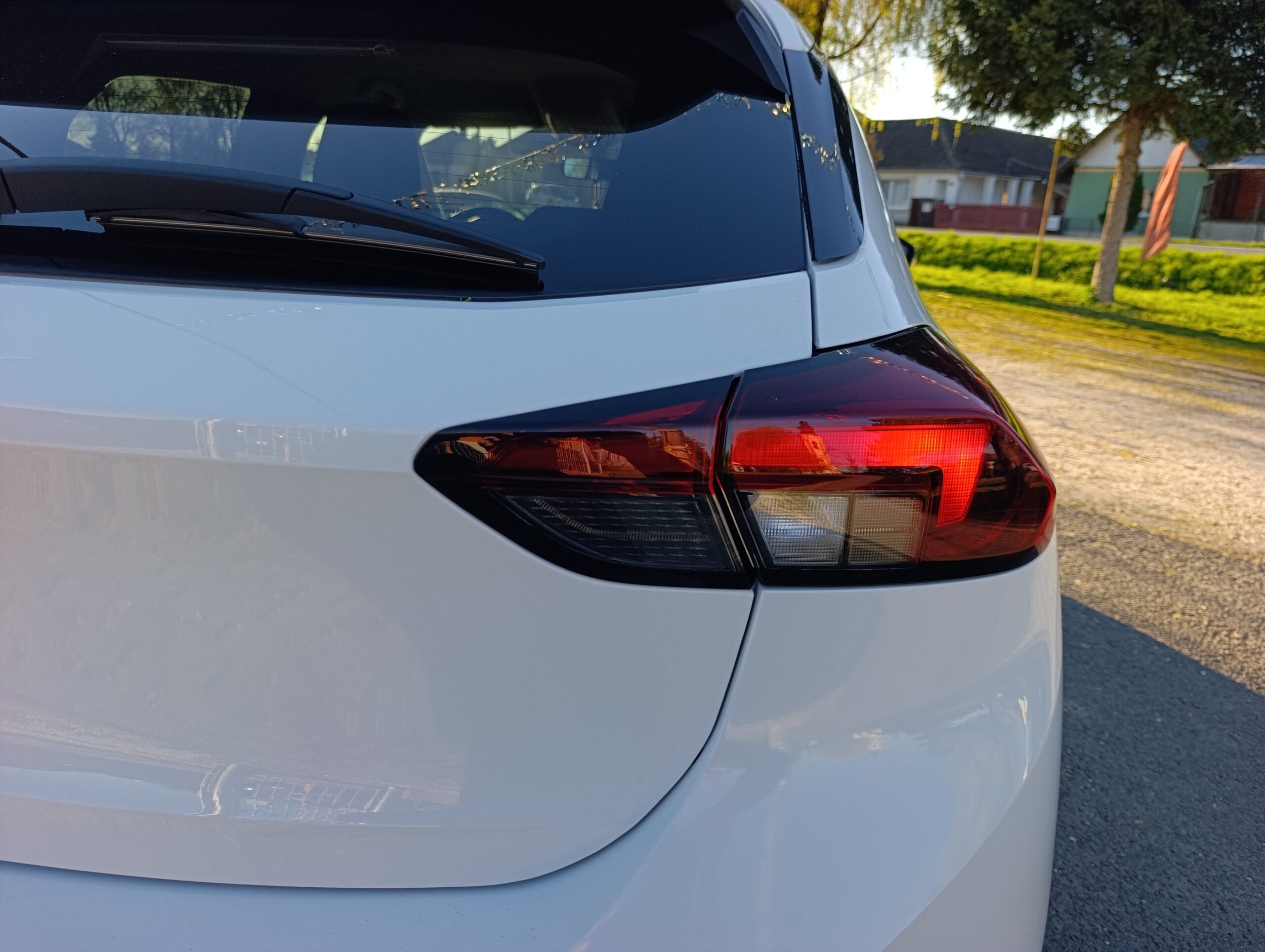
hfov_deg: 73.8
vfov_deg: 59.0
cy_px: 476
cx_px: 632
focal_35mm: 23
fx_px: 842
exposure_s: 1/197
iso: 50
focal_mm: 6.14
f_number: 1.6
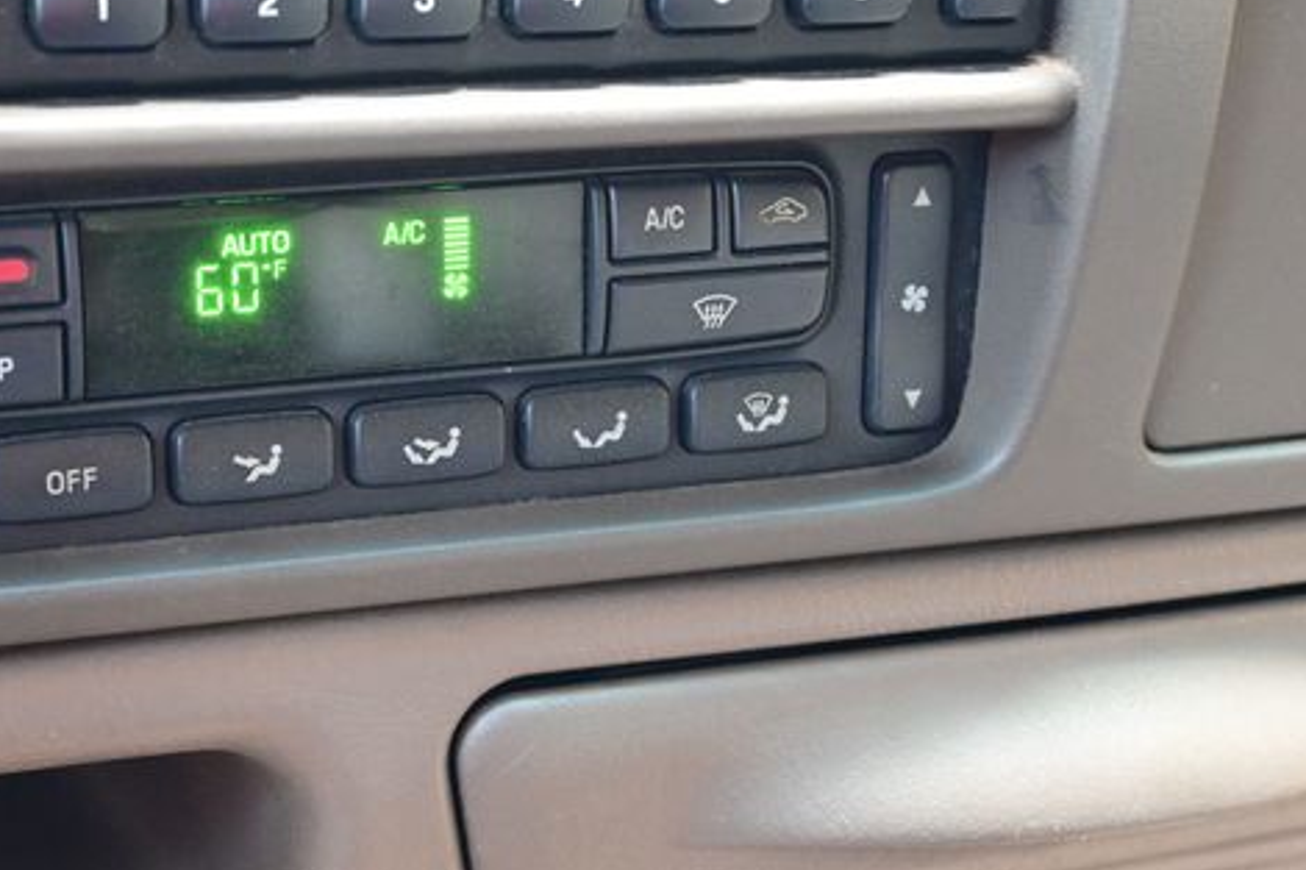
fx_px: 2333
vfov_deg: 21.1
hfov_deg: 31.0
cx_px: 422
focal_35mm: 64
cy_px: 370
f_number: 5
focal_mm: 31.5
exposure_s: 1/50
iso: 3200
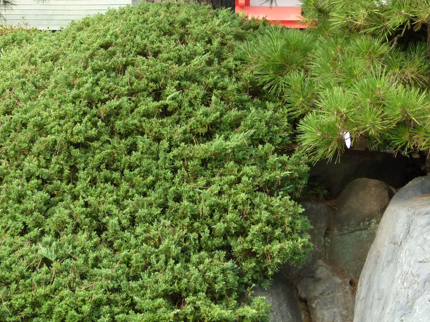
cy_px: 44
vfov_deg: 14.1
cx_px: 248
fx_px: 1292
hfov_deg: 18.9
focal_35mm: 104
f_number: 4.5
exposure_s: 1/160
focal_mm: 10.8
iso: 200
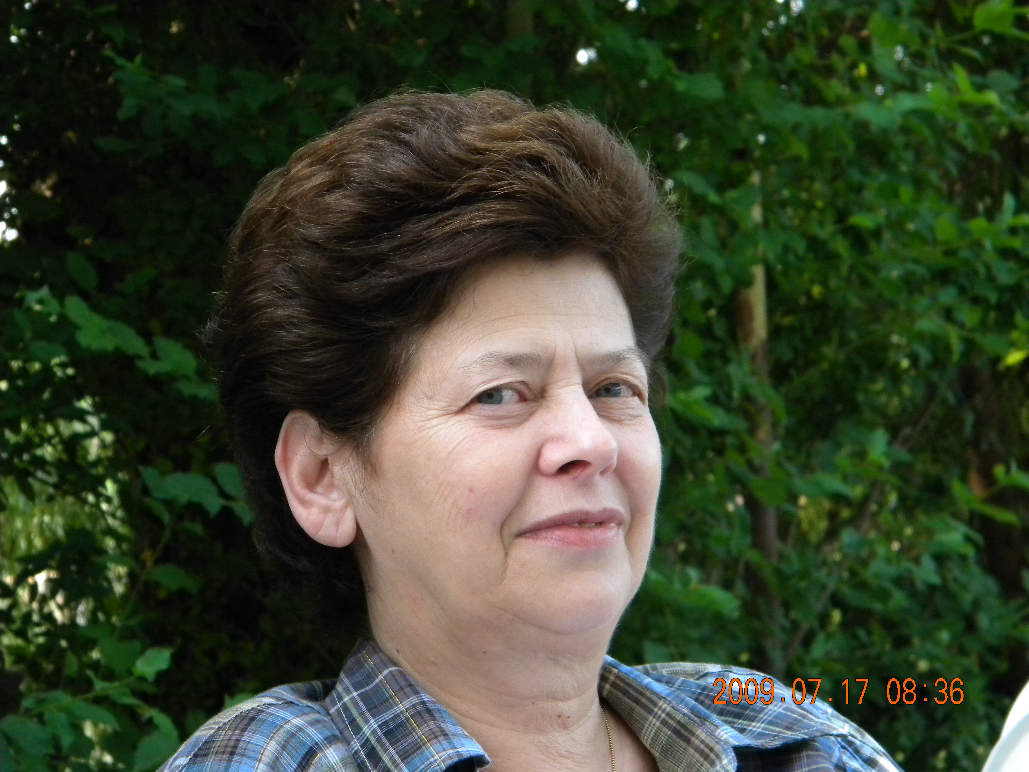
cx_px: 514
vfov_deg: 14.1
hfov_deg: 18.7
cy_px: 386
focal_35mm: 105
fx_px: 3121
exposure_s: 1/177
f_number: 4.7
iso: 400
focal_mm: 19
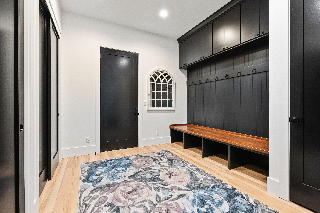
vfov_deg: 73.7
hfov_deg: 96.7
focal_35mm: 16
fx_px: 142
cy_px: 106
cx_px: 160
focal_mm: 16
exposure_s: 1/2.5
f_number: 8
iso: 640
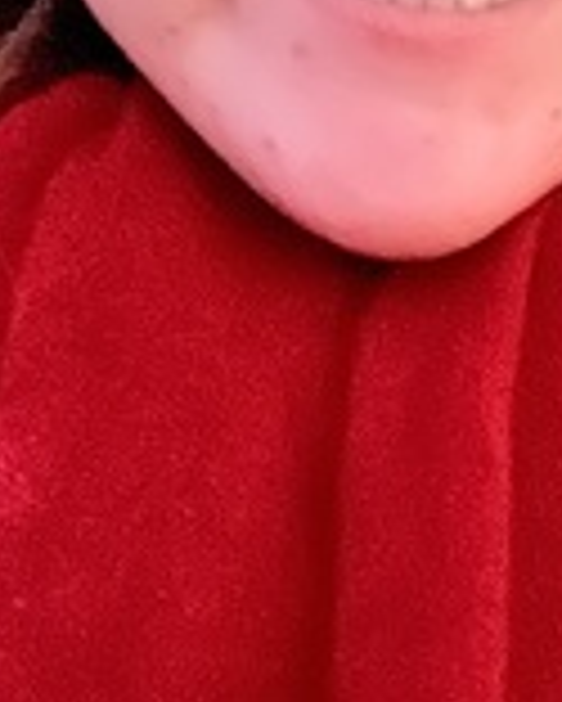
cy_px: 9
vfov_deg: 19.8
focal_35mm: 94
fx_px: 1952
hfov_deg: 16.1
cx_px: 528
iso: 6400
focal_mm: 2.71
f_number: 2.2
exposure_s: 1/15
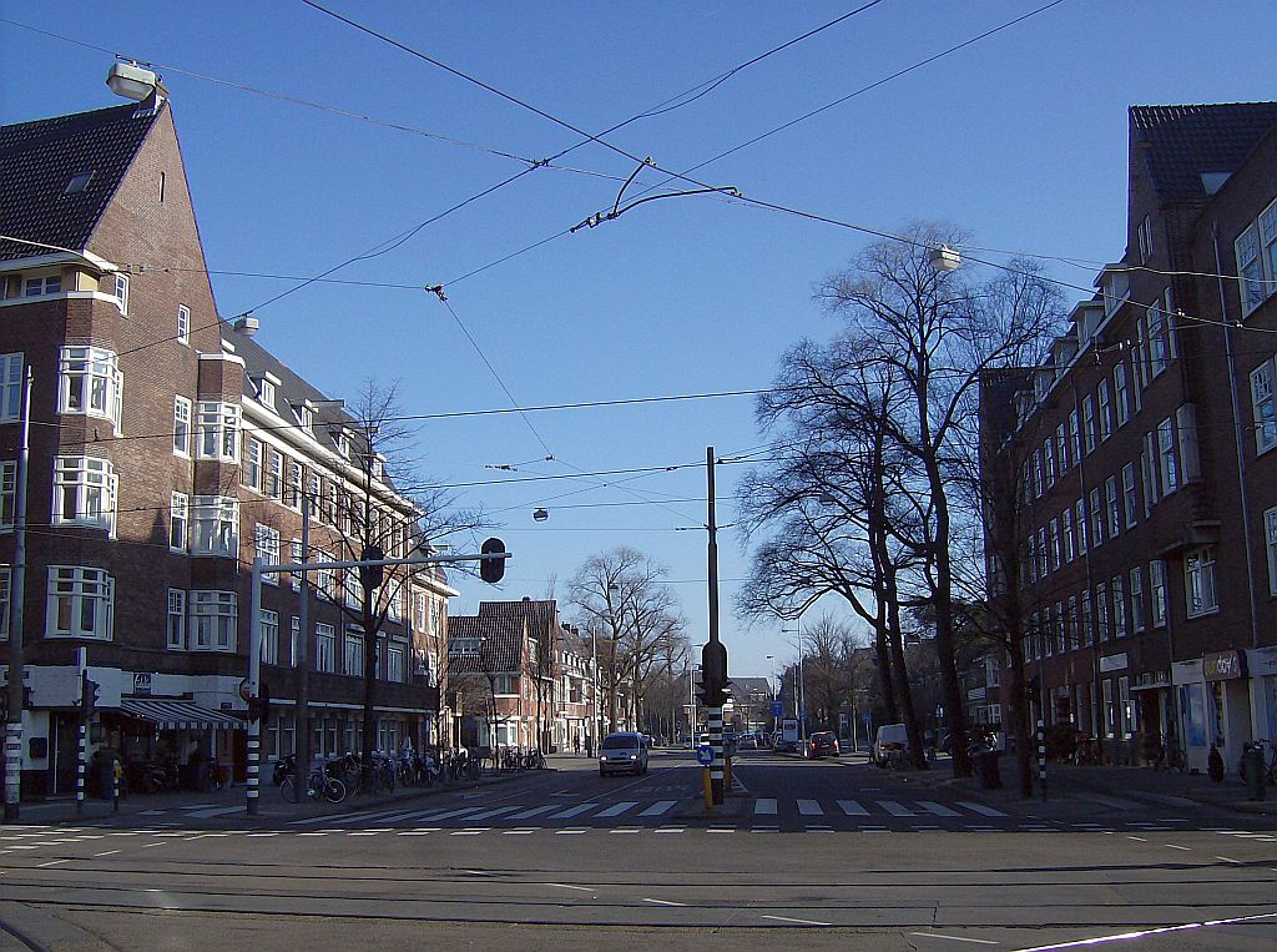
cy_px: 476
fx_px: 1325
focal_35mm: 36
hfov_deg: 51.5
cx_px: 638
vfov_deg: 39.5
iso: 100
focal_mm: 6
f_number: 4.7
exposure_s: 1/669
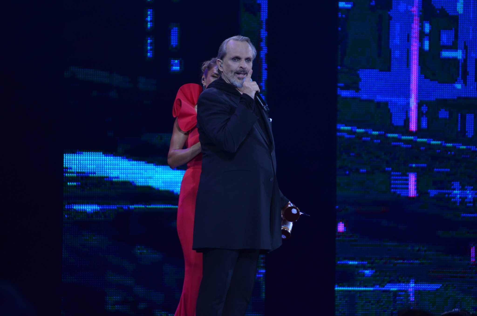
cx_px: 238
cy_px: 158
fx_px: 3966
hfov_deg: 6.9
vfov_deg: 4.6
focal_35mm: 300
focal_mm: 200
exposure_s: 1/125
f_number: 5.6
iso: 800
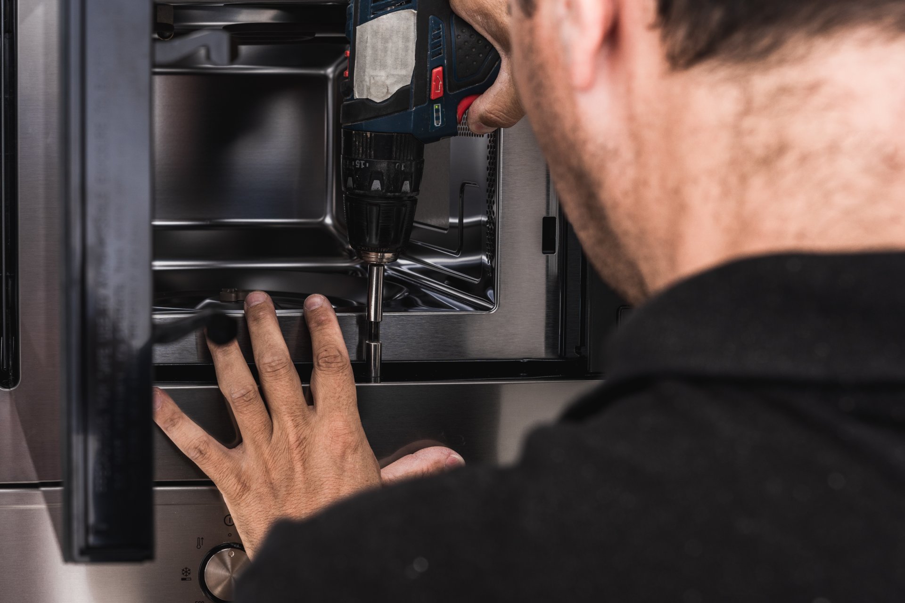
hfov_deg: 37.9
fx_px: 1320
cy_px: 302
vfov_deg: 25.8
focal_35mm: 52
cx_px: 452
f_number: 5.6
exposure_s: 1/1000
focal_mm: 35
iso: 100
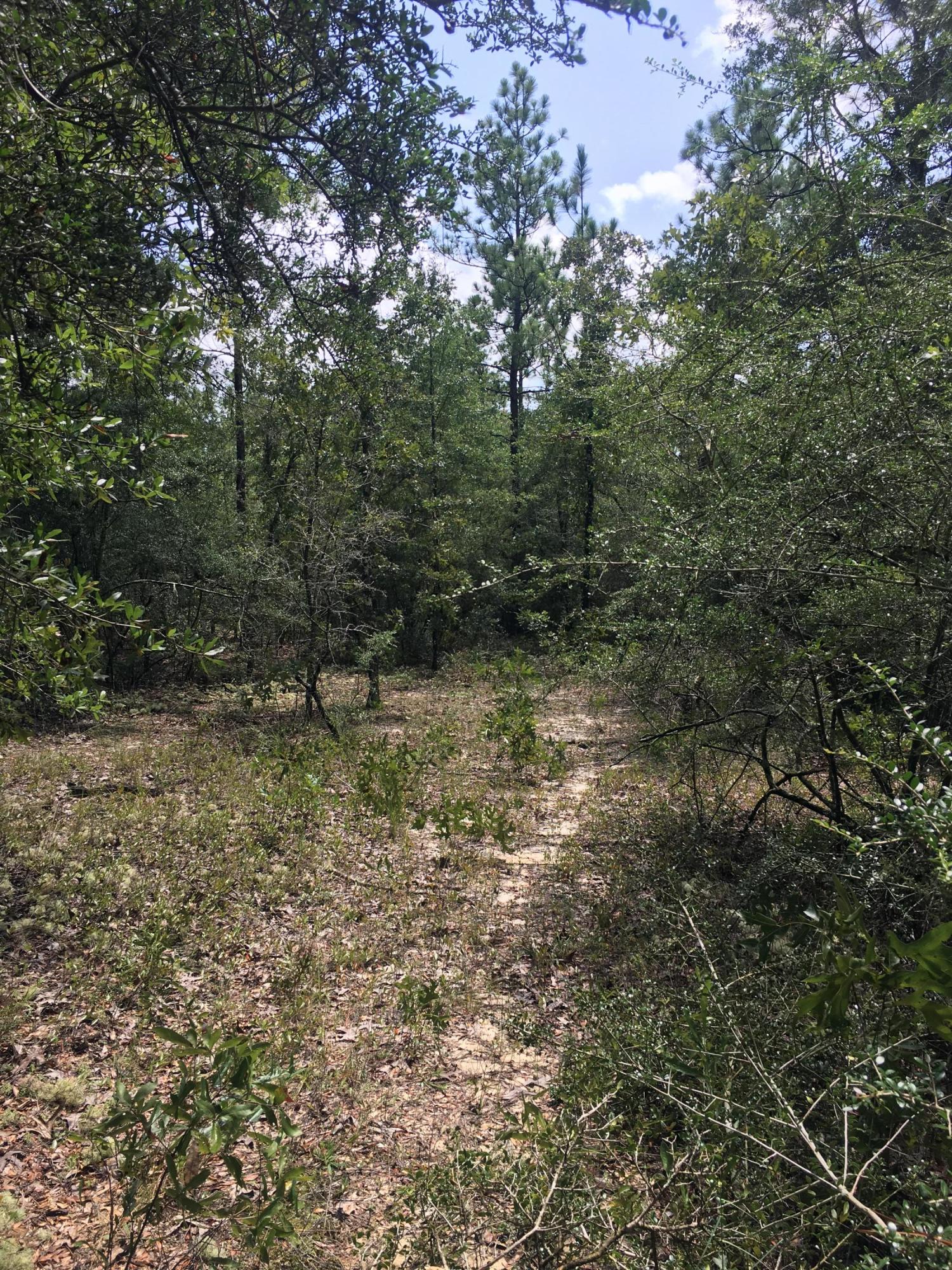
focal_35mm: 29
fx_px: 1063
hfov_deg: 48.2
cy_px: 635
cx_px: 476
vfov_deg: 61.7
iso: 25
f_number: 2.2
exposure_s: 1/668
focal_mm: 4.15
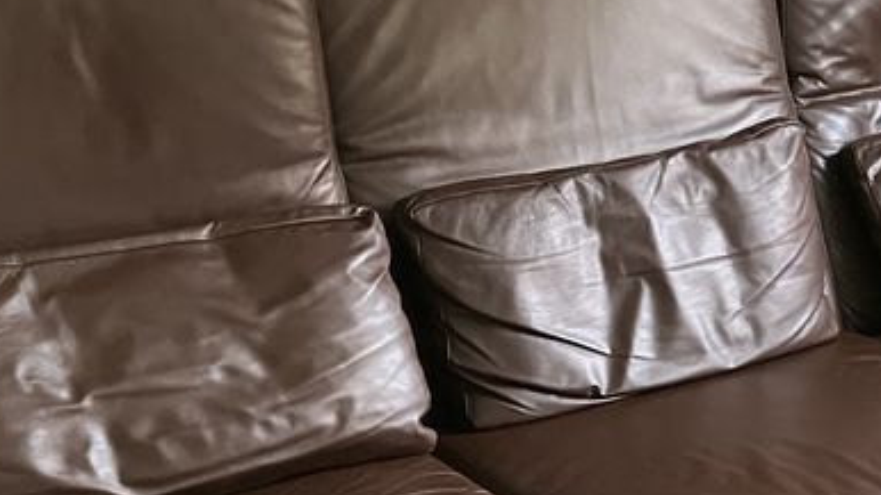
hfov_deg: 26.1
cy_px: 527
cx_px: 778
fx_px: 1845
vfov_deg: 15.0
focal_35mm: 79
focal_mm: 3.99
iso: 250
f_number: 1.8
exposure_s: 1/60
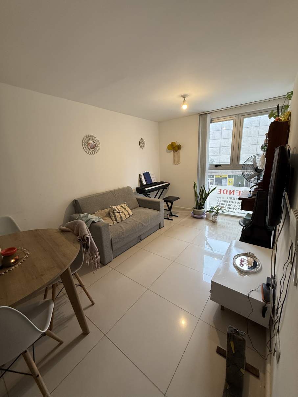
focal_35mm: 14
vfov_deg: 102.1
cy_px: 198
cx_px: 149
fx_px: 161
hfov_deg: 85.7
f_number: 2.2
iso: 160
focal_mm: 2.22
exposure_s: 1/50
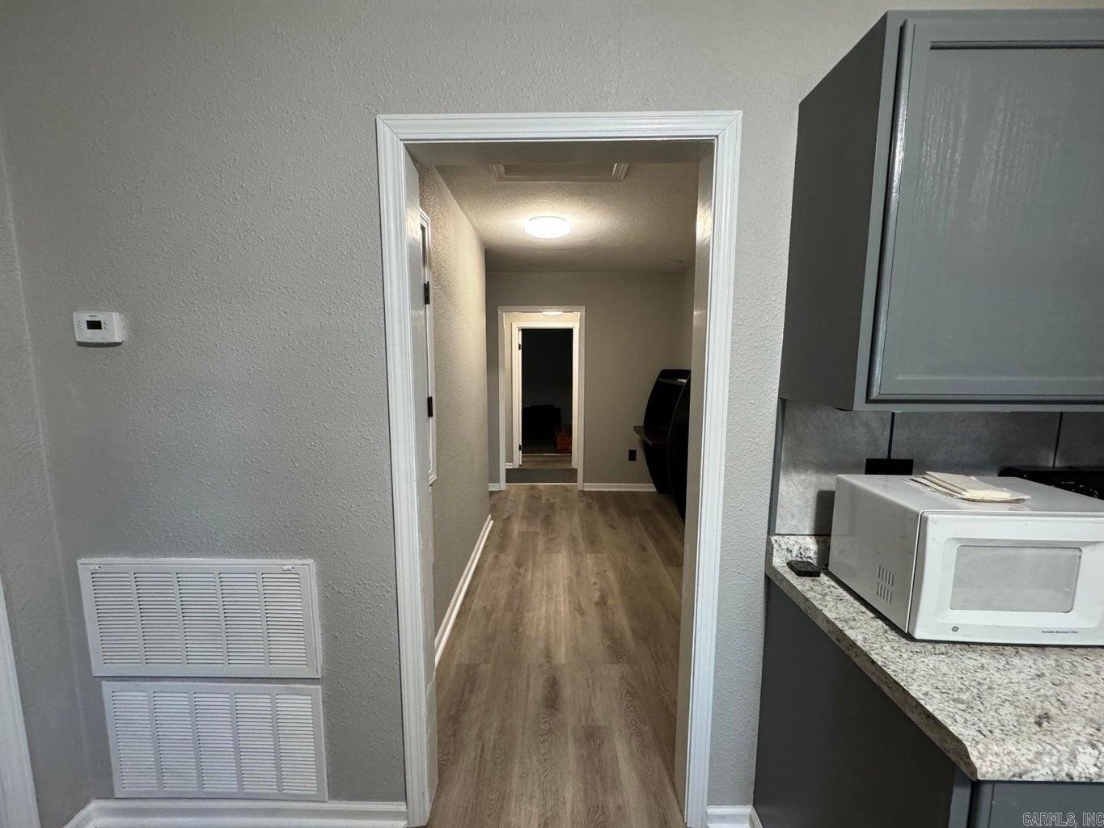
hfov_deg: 102.1
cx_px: 552
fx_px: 447
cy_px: 414
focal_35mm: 14
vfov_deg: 85.7
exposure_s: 1/60
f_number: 2.2
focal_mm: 2.22
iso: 320
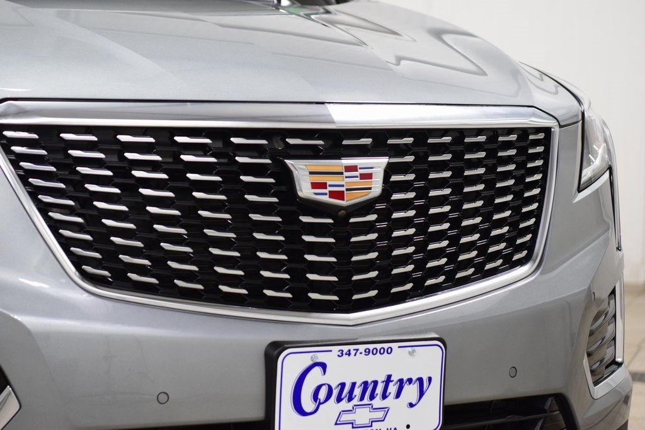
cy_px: 215
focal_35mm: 105
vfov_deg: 13.0
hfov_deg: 19.5
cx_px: 322
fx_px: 1881
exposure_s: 1/125
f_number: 3.5
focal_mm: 70
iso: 1600
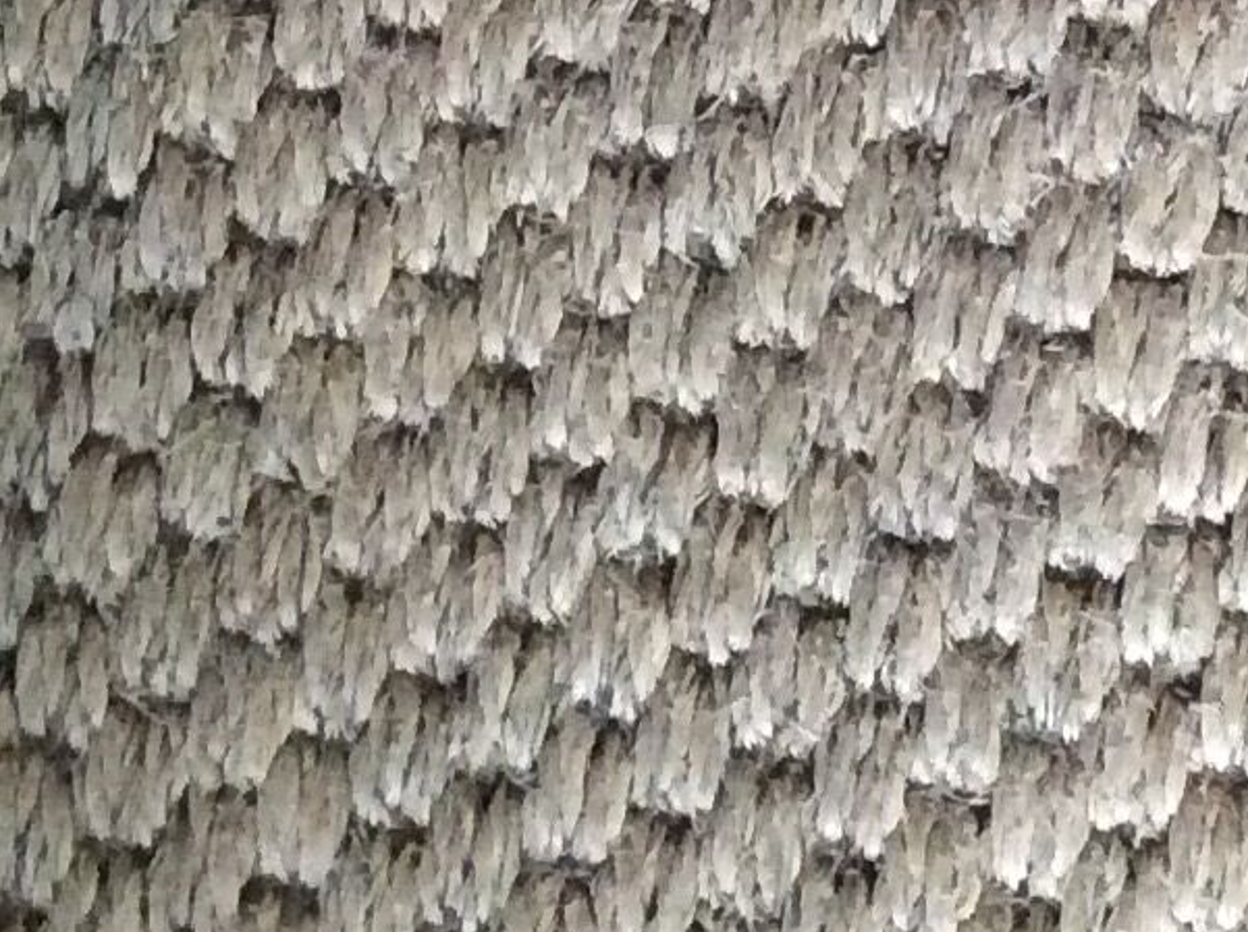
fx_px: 4968
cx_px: 1429
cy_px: -455
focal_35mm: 138
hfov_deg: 14.0
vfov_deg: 10.4
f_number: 2.4
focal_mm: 3.3
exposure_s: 1/25
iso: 250
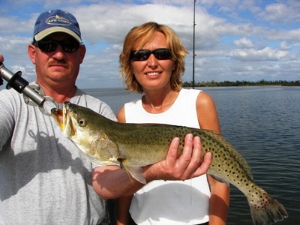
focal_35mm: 36
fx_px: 312
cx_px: 150
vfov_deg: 39.7
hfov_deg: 51.4
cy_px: 112
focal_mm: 6
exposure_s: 1/640
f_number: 5.6
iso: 50
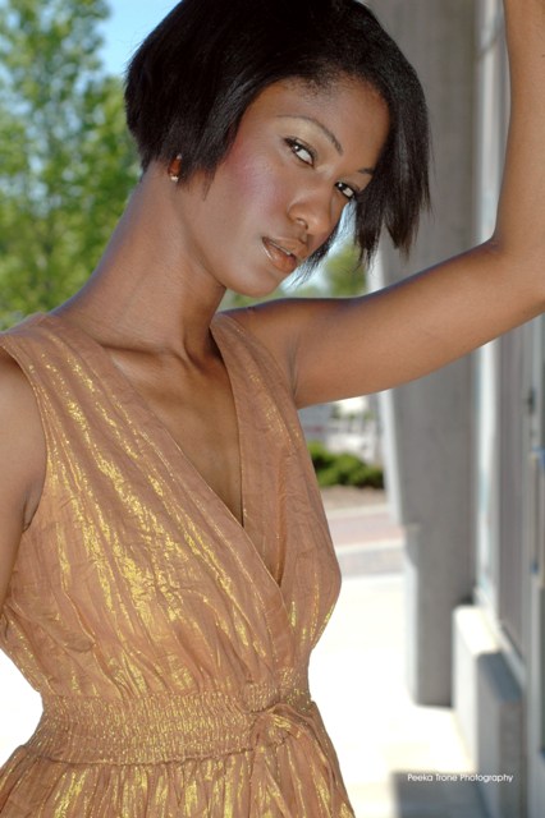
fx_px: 2114
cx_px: 272
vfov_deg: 21.9
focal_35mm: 93
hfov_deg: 14.7
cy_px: 409
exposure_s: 1/500
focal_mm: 62
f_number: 6.3
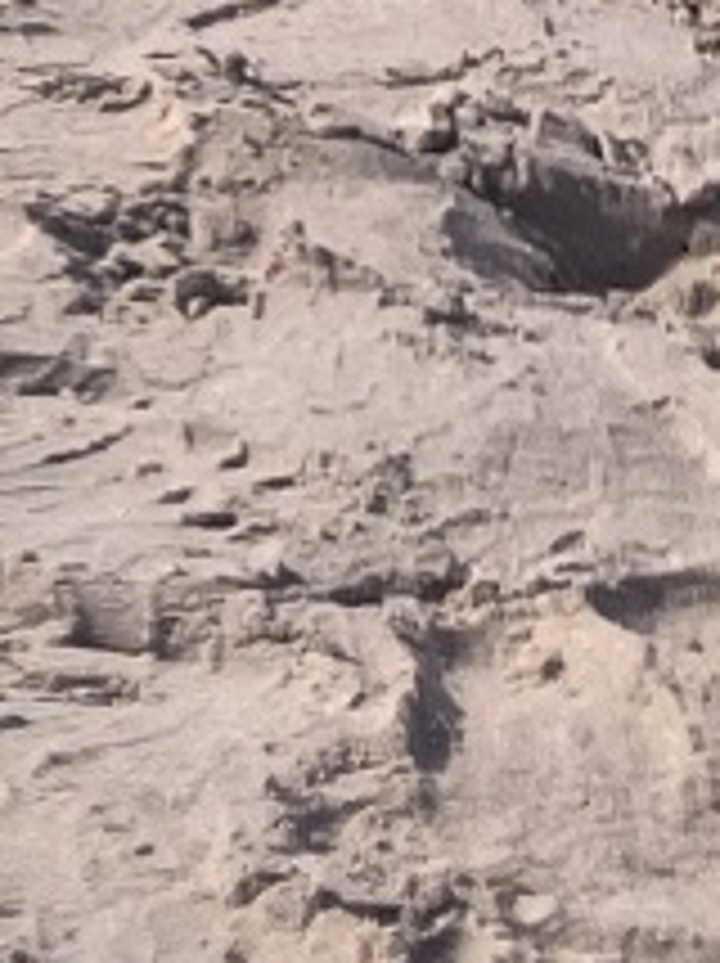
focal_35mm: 166
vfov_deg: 9.6
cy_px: -1802
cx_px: -657
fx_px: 4613
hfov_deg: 8.5
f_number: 1.6
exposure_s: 1/6897
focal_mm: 4.2
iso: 32
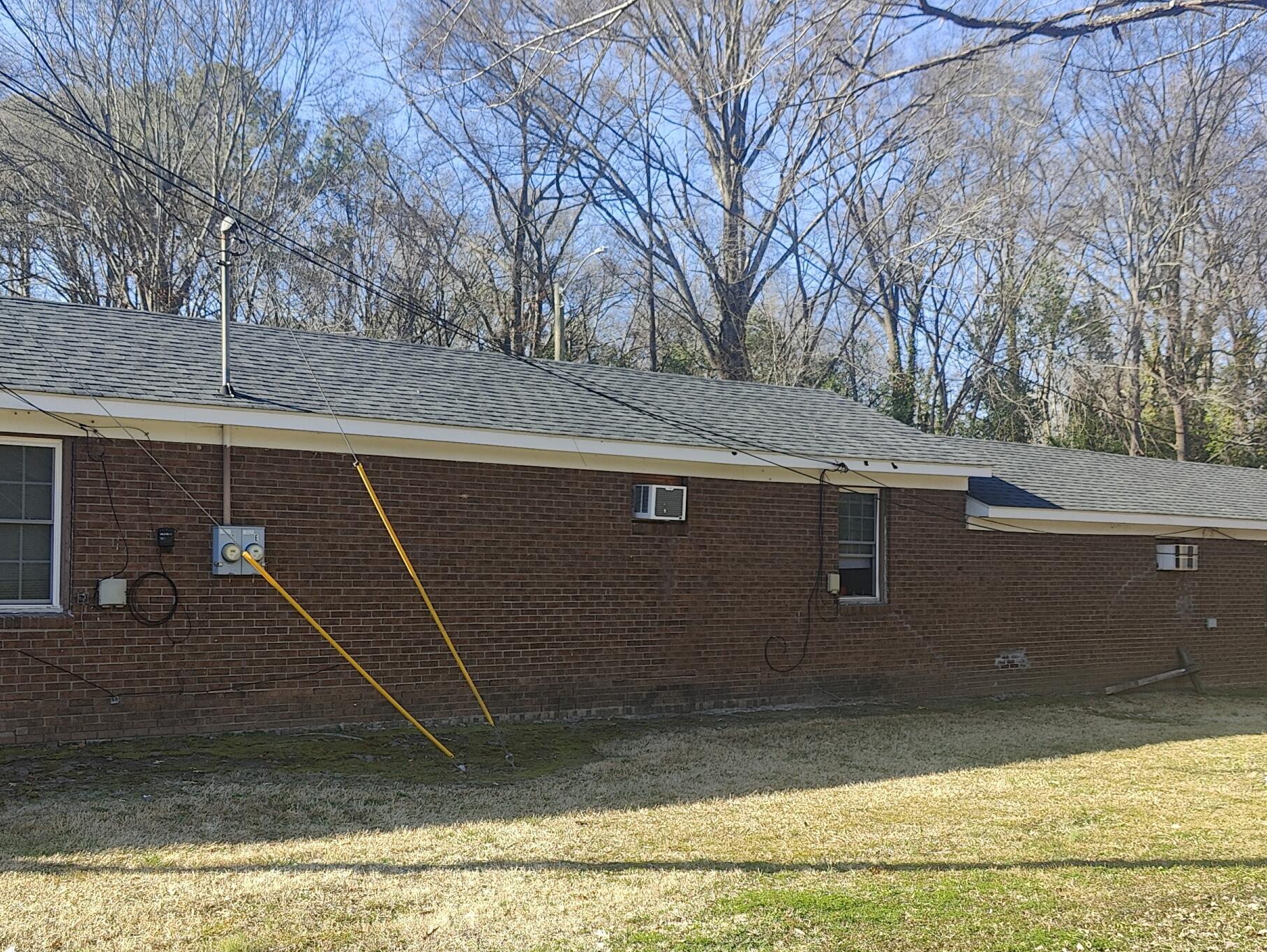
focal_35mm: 38
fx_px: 1392
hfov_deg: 48.9
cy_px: 564
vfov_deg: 37.6
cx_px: 623
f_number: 1.8
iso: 50
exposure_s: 1/691
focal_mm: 6.06
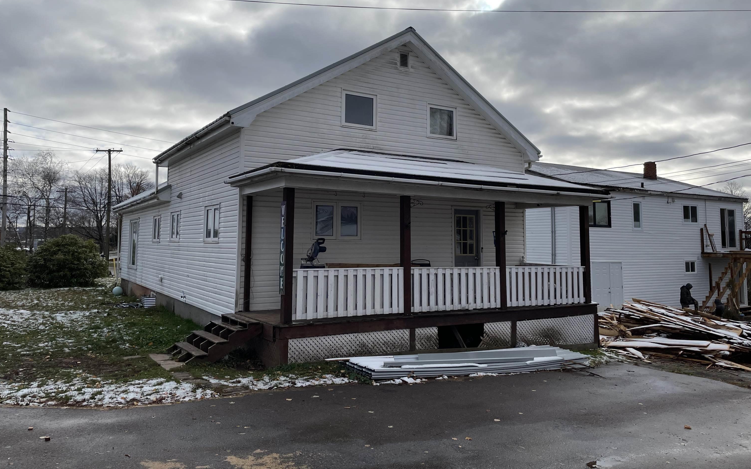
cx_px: 375
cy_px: 191
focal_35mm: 28
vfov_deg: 44.3
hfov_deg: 66.5
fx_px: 573
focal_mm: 4.2
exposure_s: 1/5814
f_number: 1.6
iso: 32
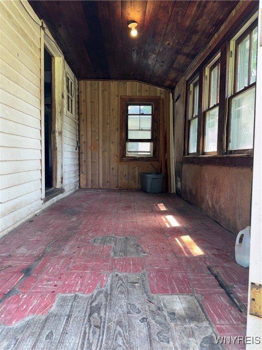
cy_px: 175
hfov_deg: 56.8
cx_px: 131
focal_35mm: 24
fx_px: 242
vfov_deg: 71.6
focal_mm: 6.76
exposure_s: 1/121
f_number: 1.78
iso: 64
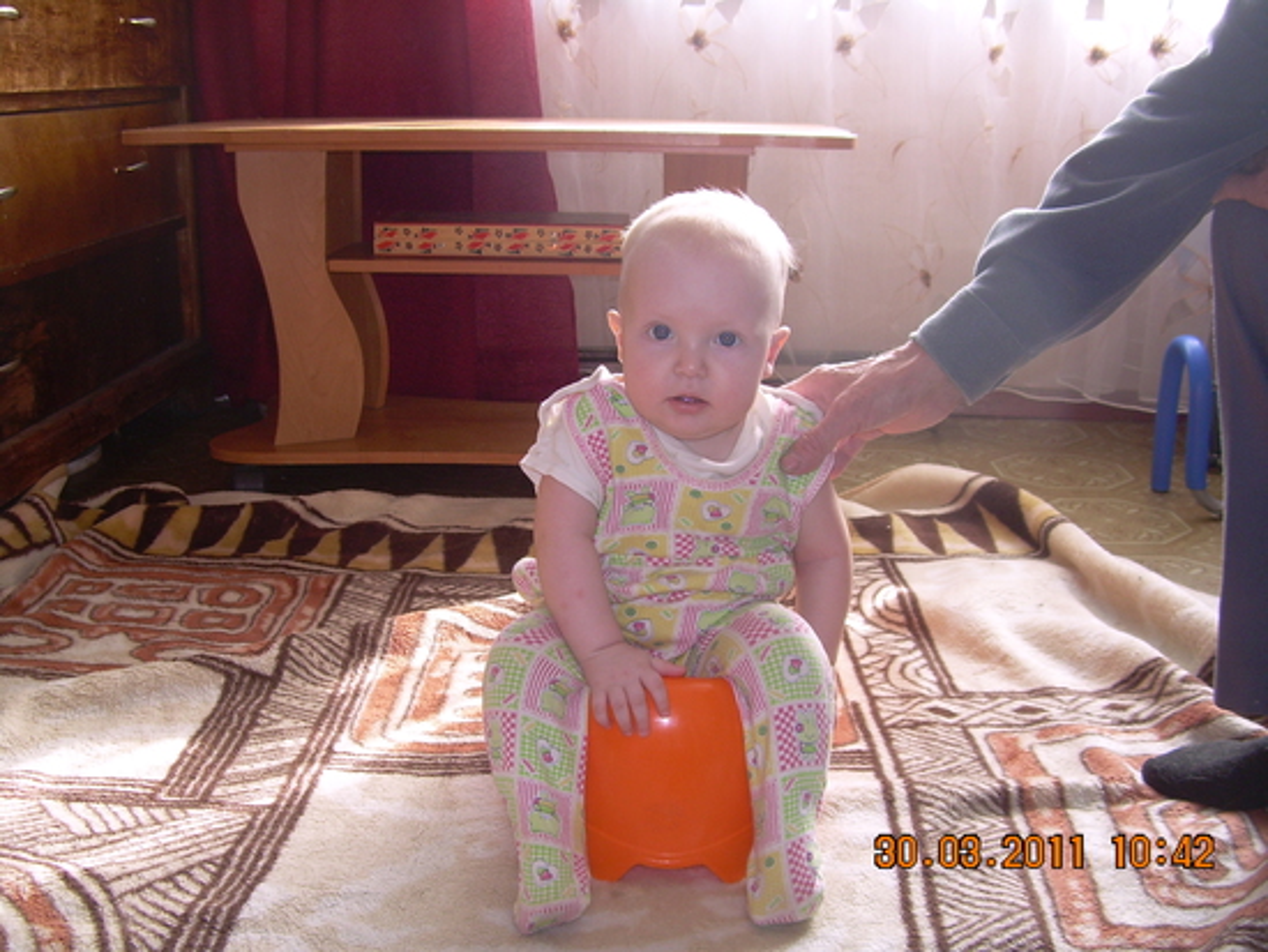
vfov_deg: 37.7
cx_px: 634
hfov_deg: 49.0
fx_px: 1393
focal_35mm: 38
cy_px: 476
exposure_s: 1/30
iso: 50
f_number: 2.8
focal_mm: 6.3
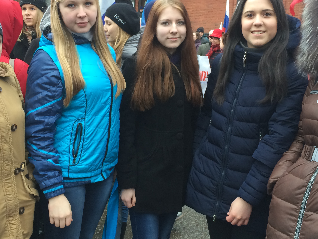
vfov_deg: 32.8
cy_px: 106
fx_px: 404
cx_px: 158
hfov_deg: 42.9
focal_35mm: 44
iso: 40
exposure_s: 1/33
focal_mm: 4.15
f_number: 2.2
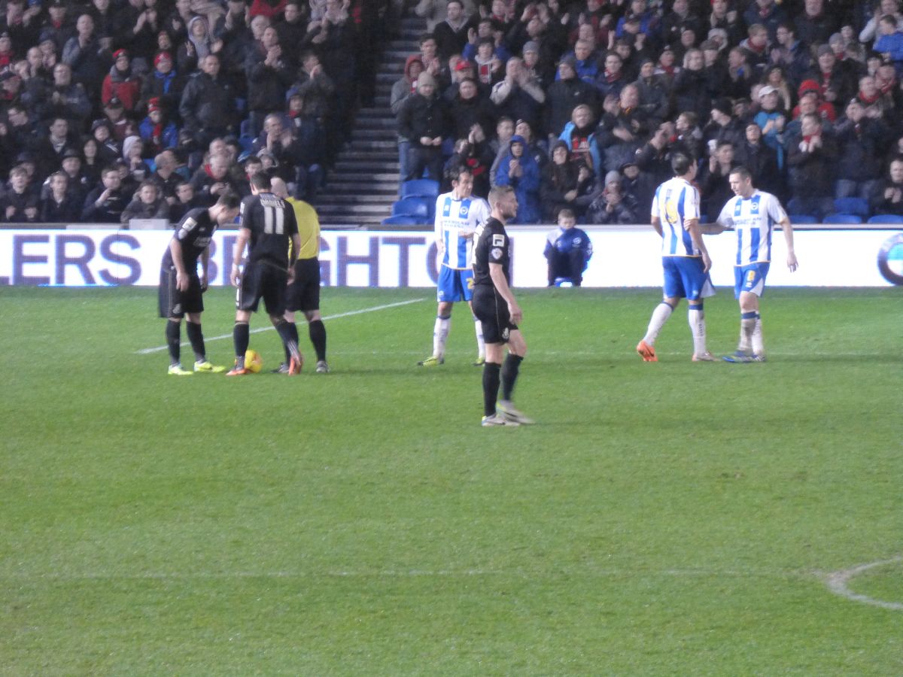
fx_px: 12521
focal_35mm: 480
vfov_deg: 3.1
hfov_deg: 4.1
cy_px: 338
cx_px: 452
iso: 1250
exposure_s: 1/25
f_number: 6.4
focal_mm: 86
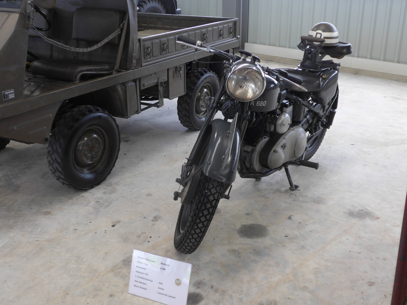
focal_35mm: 41
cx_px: 204
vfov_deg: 35.1
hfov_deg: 45.8
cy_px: 152
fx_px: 482
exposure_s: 1/60
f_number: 2.6
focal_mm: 8.4
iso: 100
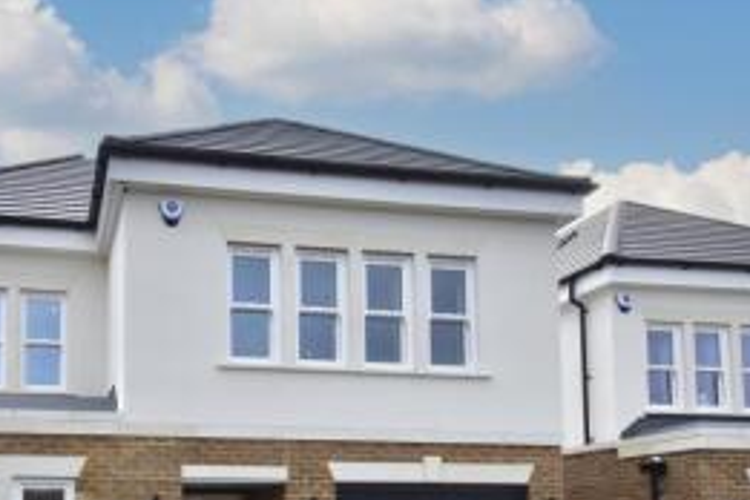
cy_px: 450
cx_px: 152
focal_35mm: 31
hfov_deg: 55.5
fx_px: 655
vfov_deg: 38.8
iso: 640
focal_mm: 11.5
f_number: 8
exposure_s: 1/200
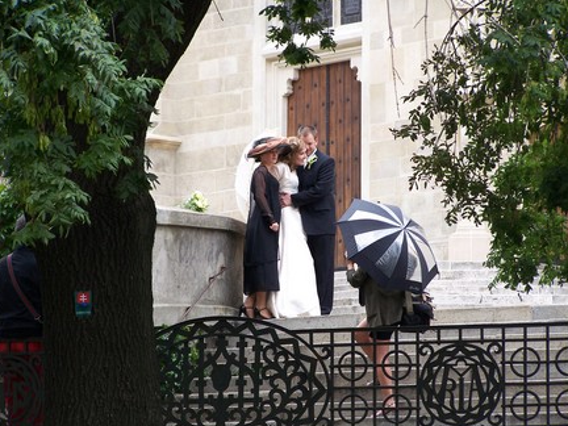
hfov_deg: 10.0
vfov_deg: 7.5
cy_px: 220
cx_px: 288
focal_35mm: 197
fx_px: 3232
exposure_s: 1/100
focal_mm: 31.3
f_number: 3.2
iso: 100
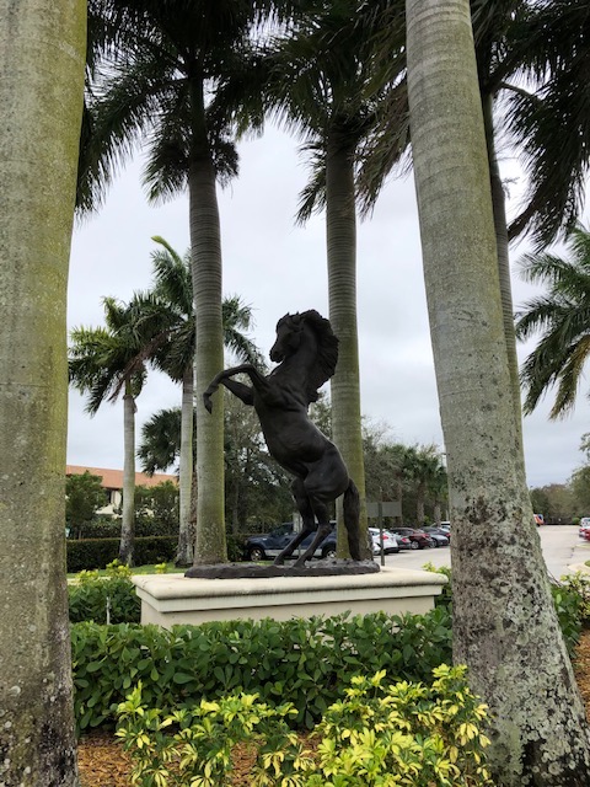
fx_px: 636
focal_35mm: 28
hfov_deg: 49.7
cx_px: 295
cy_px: 394
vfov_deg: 63.4
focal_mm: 4
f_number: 1.8
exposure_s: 1/1230
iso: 20
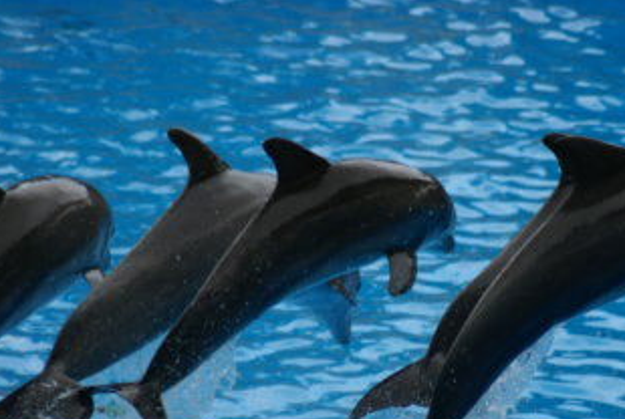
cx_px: 442
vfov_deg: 3.2
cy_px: 250
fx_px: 7532
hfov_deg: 4.8
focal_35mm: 433
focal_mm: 200
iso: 100
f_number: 5
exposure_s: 1/320
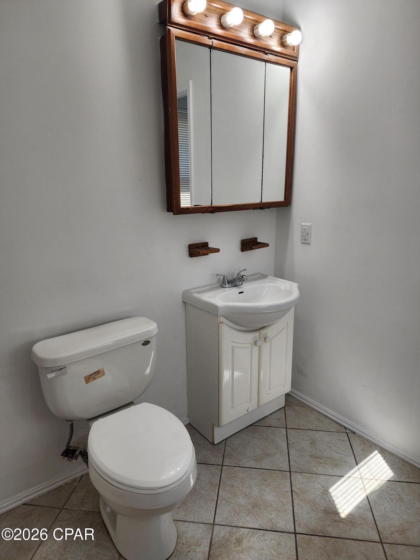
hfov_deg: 58.9
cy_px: 280
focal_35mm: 23
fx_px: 372
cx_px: 210
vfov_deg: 73.9
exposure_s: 1/120
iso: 32
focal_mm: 6.4
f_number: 1.8
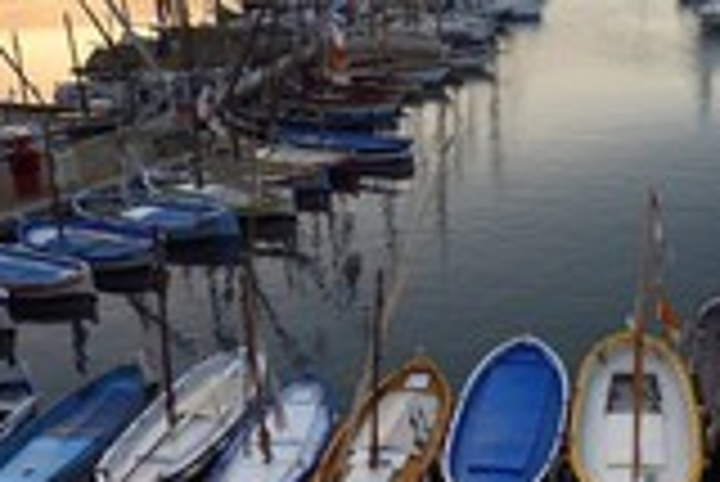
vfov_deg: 31.4
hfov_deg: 44.7
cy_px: 122
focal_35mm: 42
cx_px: 544
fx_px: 841
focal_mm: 16
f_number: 8
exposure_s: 1/200
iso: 400
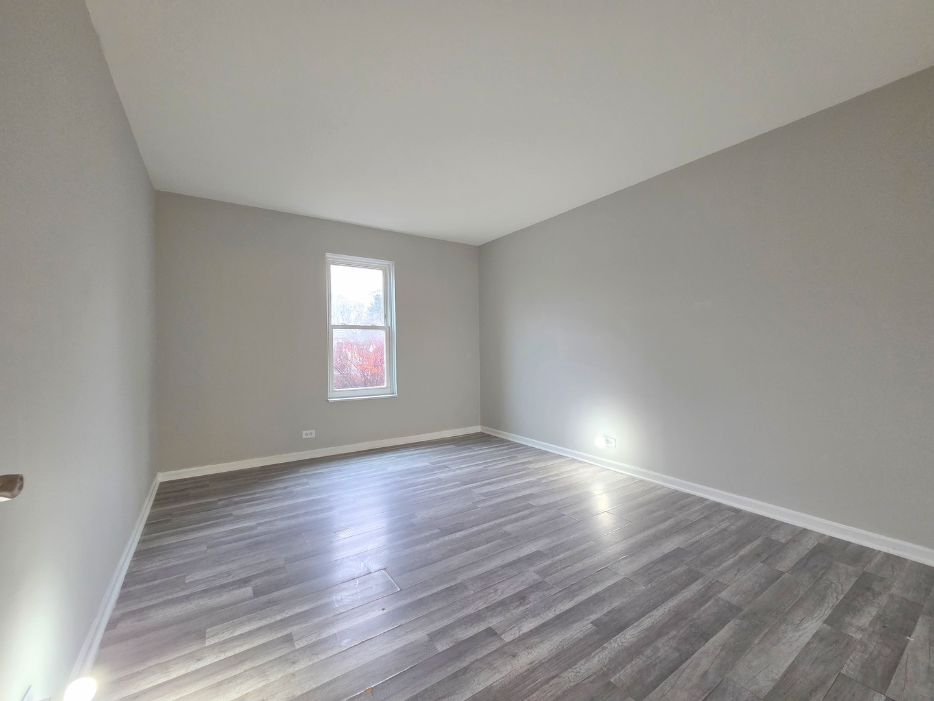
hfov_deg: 106.2
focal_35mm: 13
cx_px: 467
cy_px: 350
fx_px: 351
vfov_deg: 89.9
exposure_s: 1/60
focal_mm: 2.2
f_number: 2.2
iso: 200
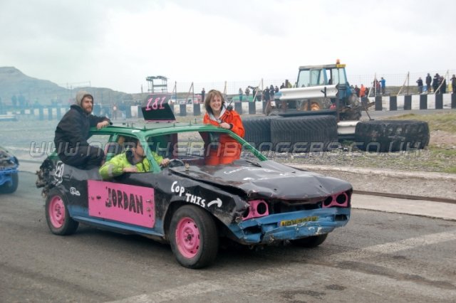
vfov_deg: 22.6
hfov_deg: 33.4
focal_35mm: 60
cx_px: 228
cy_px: 152
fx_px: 760
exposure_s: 1/500
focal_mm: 40
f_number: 4.8
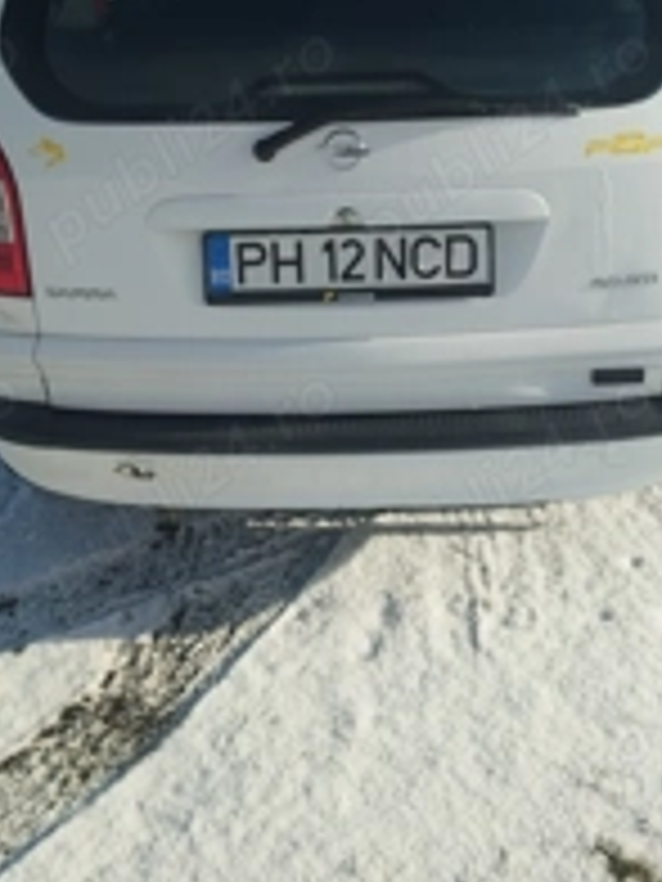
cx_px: 347
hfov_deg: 26.6
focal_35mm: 55
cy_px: 216
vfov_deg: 34.2
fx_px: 1402
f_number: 1.9
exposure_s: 1/1311
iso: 100
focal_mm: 4.94
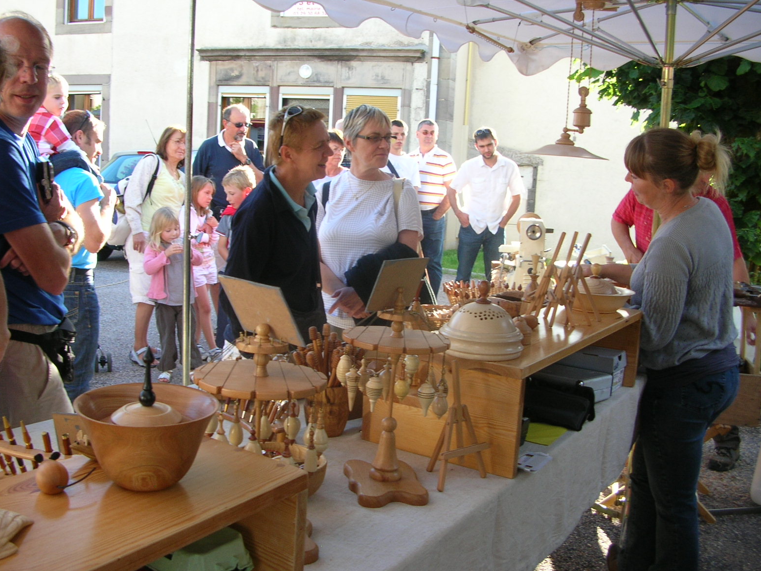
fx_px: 791
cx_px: 377
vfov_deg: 39.7
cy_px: 286
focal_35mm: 36
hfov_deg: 51.4
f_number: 2.8
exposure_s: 1/85.8
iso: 50
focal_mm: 5.8
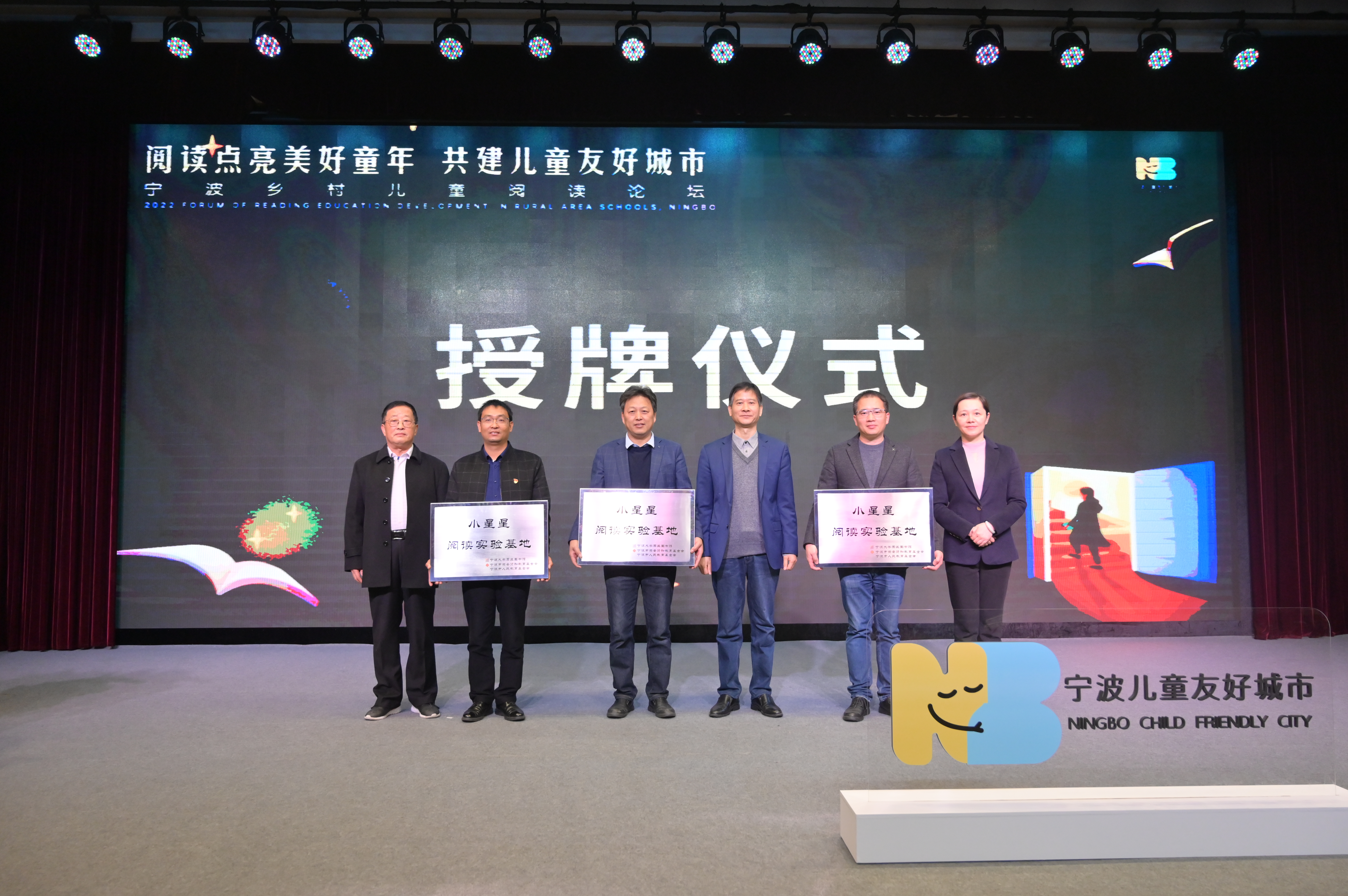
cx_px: 674
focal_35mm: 28
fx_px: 1029
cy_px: 448
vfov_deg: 47.1
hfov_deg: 66.4
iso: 2500
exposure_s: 1/250
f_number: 4
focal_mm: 27.5
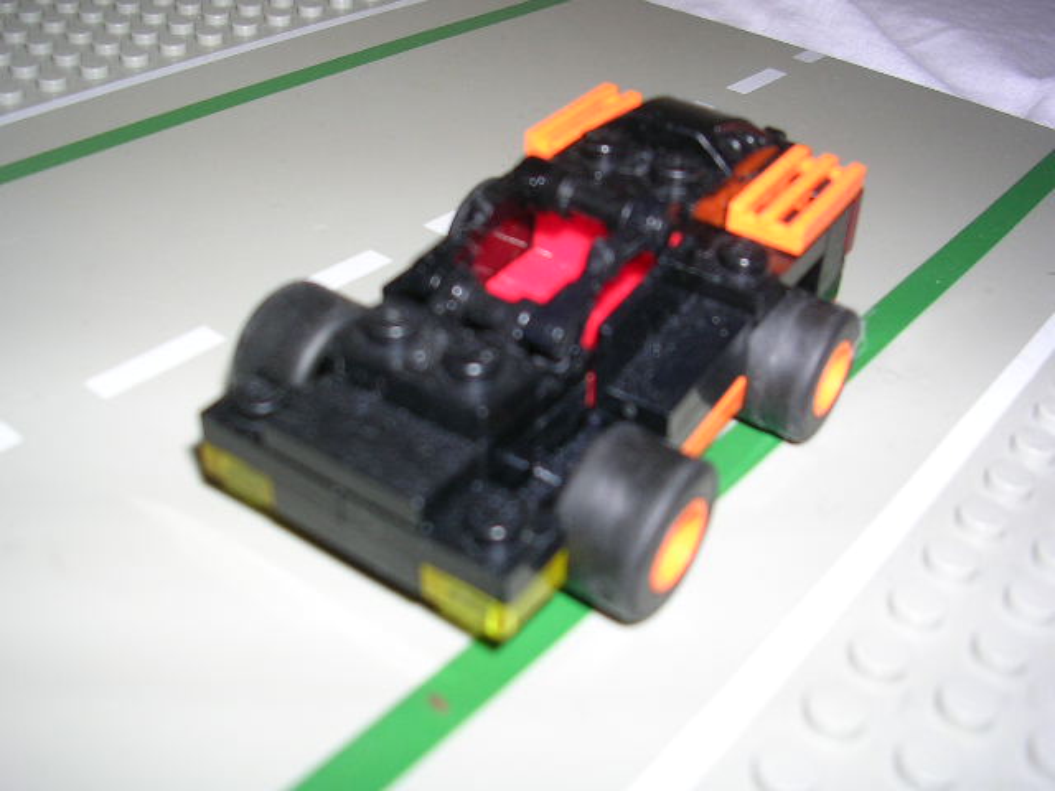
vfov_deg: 37.7
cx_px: 528
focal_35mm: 38
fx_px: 1158
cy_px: 396
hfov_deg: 49.0
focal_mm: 5.8
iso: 50
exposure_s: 1/60.1
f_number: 2.8
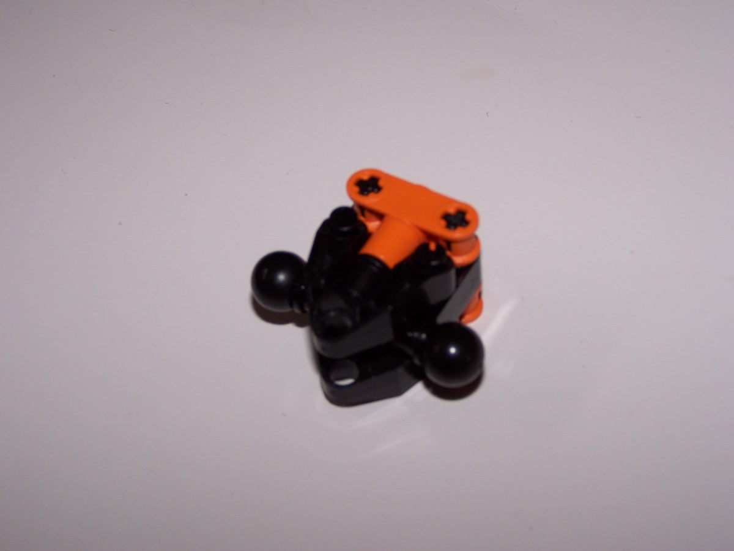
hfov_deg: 29.0
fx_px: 1421
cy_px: 276
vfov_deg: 21.9
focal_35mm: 67
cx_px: 367
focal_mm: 11.1
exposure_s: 1/60
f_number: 3.2
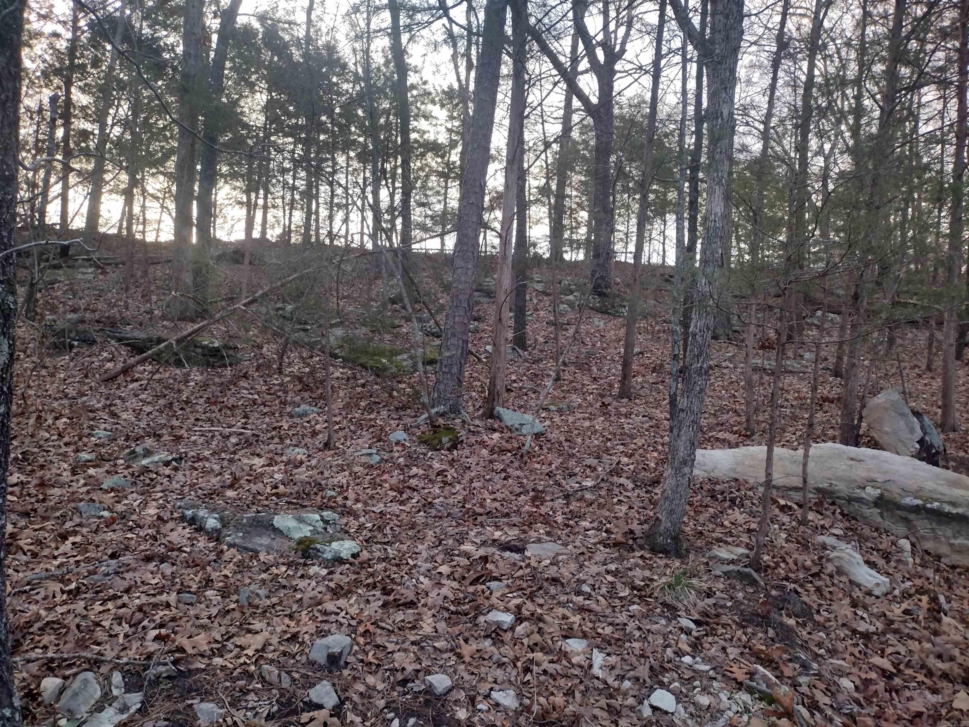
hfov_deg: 65.3
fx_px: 756
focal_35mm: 27
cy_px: 364
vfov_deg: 51.4
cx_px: 484
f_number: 1.7
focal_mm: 4.71
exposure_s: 1/218
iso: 100
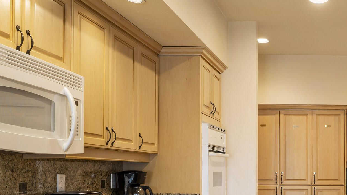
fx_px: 428
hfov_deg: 39.8
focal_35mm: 47
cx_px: 332
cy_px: 172
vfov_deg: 25.0
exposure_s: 1/3
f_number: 9
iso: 400
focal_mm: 18.6
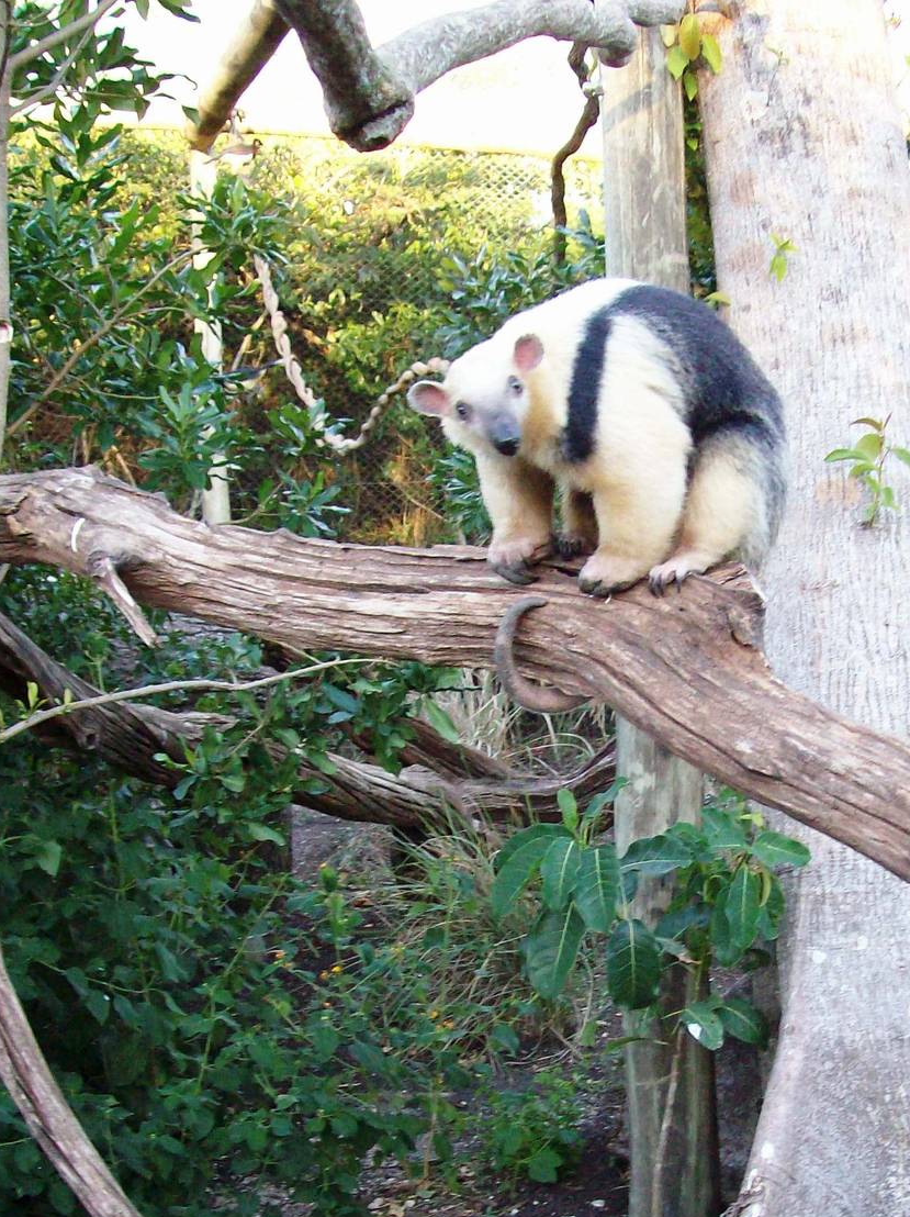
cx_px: 637
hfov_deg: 27.7
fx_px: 1825
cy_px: 844
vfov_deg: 36.3
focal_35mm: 52
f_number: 2.7
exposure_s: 1/67
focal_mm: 6
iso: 200
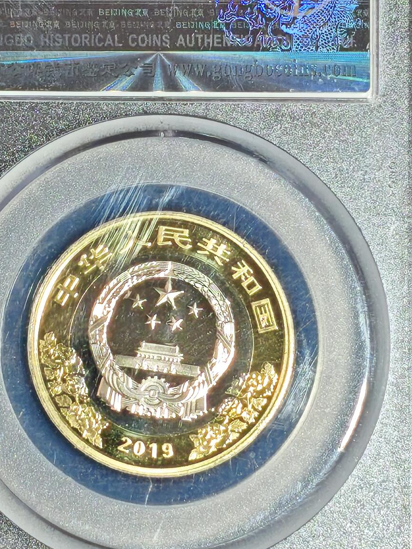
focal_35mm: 187
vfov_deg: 10.6
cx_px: 160
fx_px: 2967
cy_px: 235
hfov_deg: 7.9
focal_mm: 4.94
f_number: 1.5
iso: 50
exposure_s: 1/256
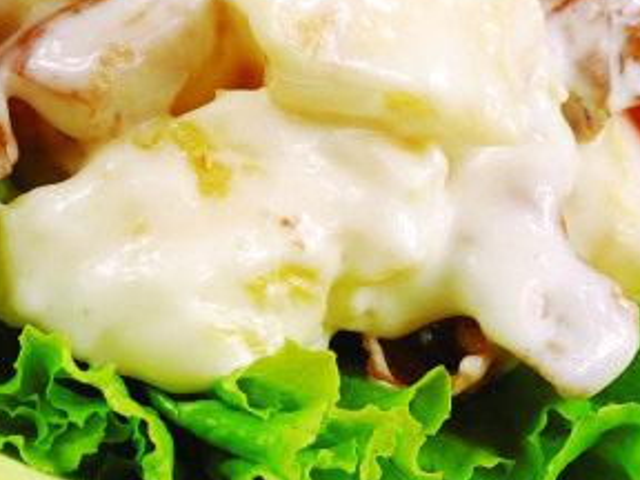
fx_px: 3790
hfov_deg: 9.6
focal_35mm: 205
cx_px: 196
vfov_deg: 7.2
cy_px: 88
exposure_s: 1/160
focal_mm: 40
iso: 100
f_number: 7.1
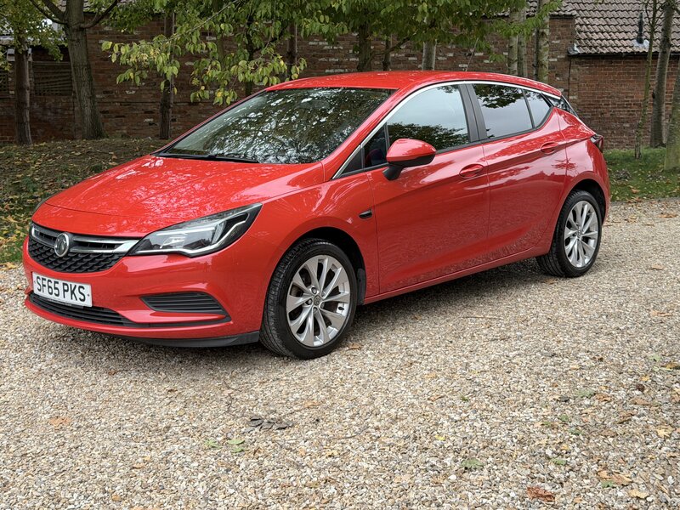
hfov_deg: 39.7
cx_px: 340
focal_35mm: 48
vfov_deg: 30.3
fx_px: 943
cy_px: 255
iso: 50
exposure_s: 1/195
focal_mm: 6.76
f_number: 1.78
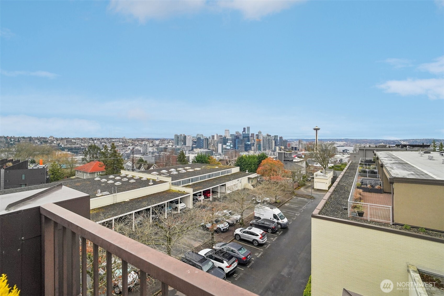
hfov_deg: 96.7
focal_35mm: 16
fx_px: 197
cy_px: 148
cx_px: 222
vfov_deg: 73.7
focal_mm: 16
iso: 1600
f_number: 8
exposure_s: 1/800
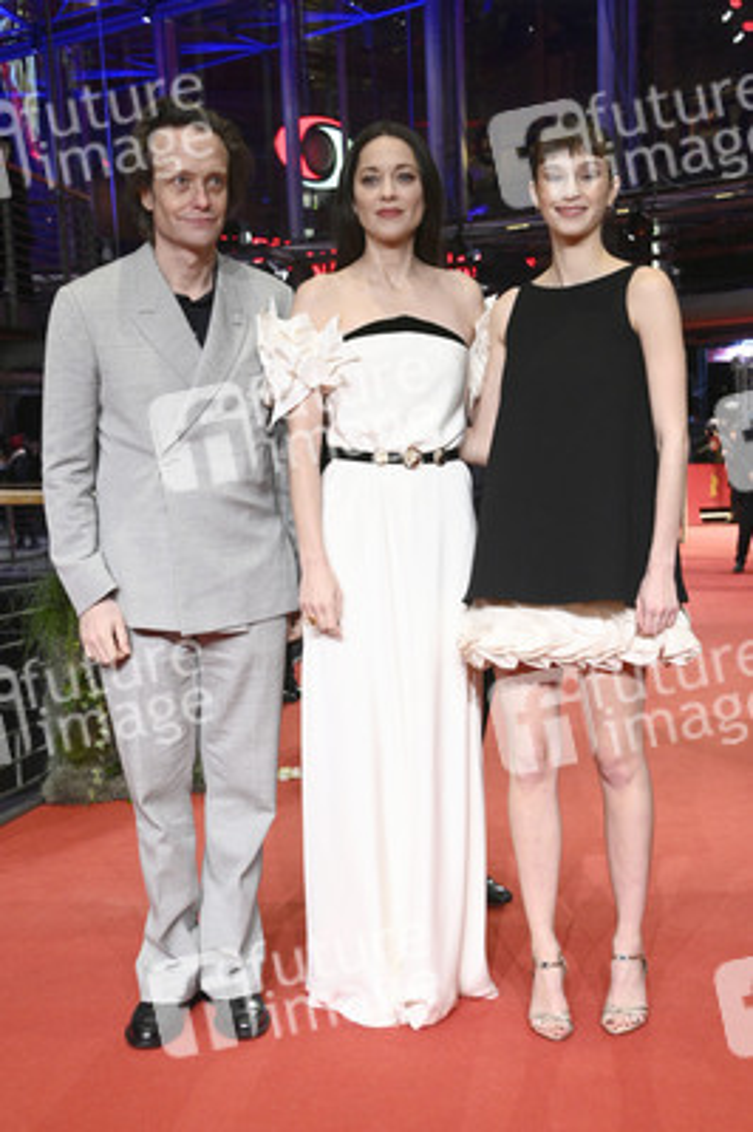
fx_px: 1634
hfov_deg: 25.9
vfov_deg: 38.2
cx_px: 376
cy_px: 566
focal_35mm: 52
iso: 5000
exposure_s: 1/250
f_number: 5.6
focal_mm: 52
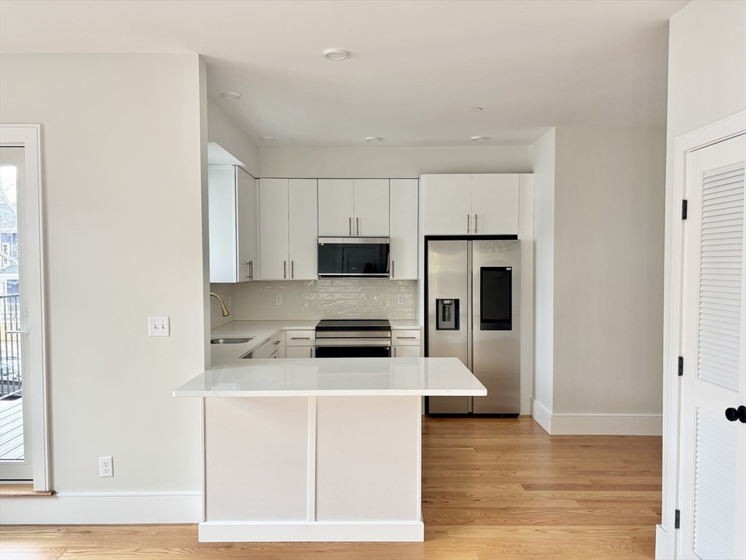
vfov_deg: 53.1
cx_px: 373
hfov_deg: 67.3
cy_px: 280
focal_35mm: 26
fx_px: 560
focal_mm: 5.96
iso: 125
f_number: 1.6
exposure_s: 1/80
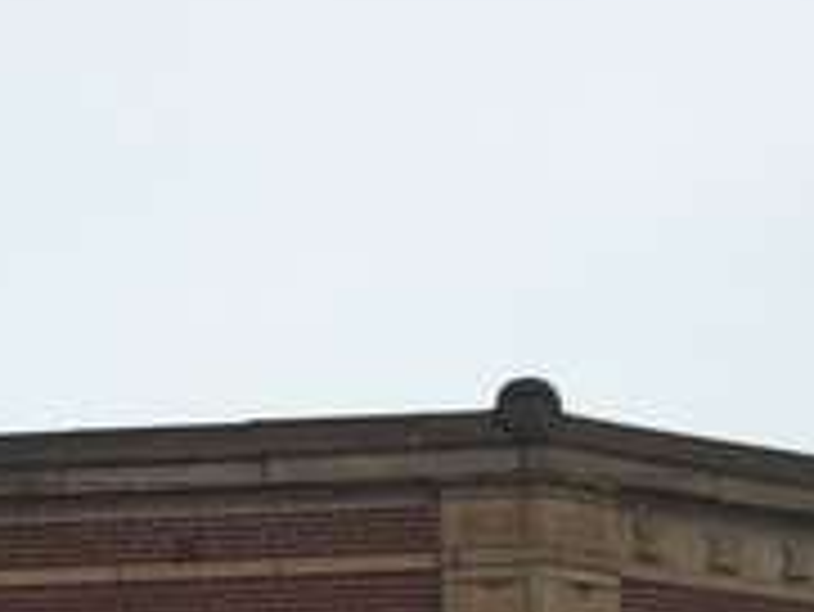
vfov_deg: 11.1
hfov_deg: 15.0
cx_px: -99
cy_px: 918
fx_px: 3012
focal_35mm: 128
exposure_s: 1/1163
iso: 32
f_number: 2.2
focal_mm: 4.15
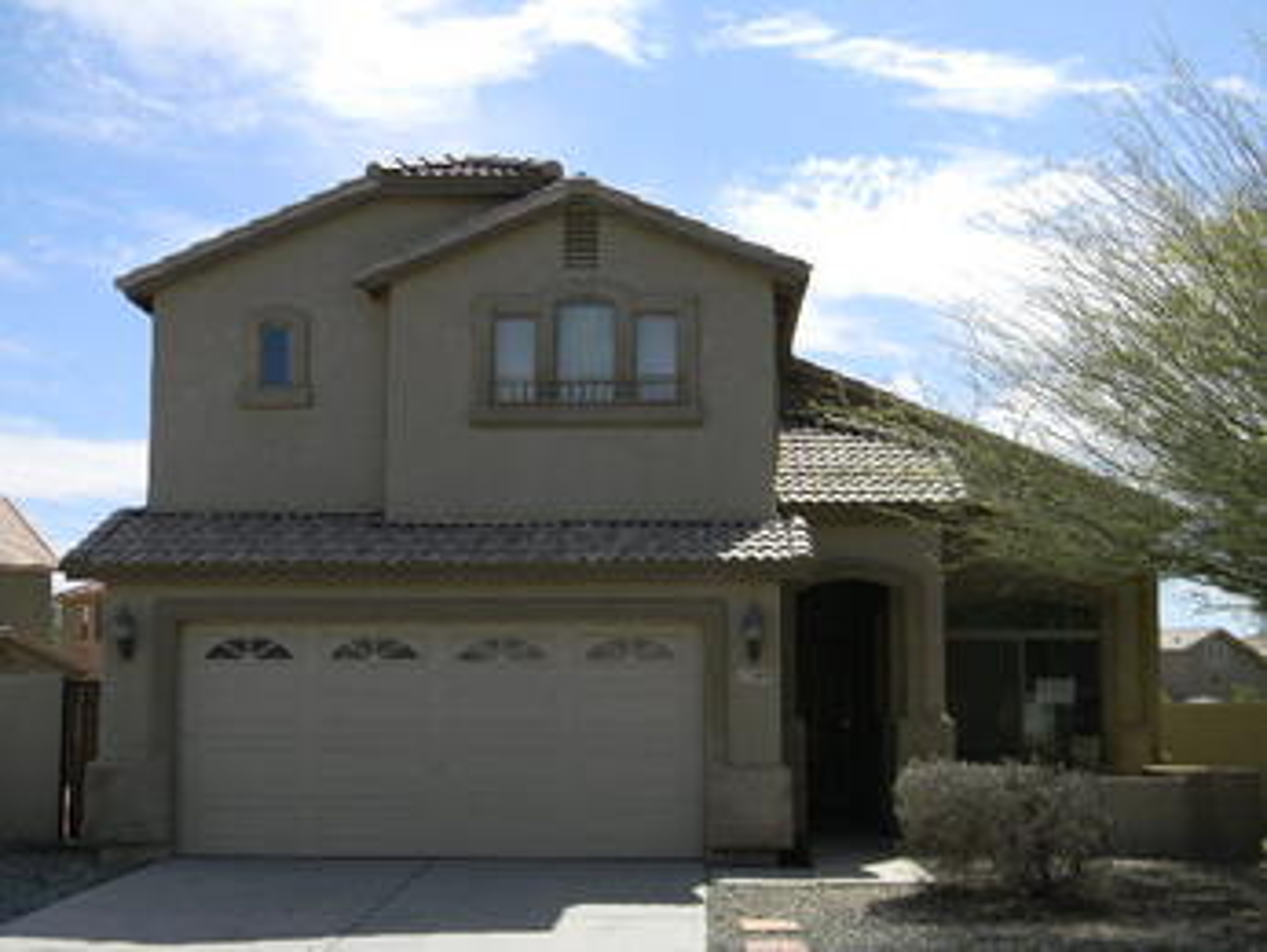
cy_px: 476
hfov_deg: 40.4
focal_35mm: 47
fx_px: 1721
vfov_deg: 30.9
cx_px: 634
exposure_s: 1/303
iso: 112
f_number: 7.8
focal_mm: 8.6
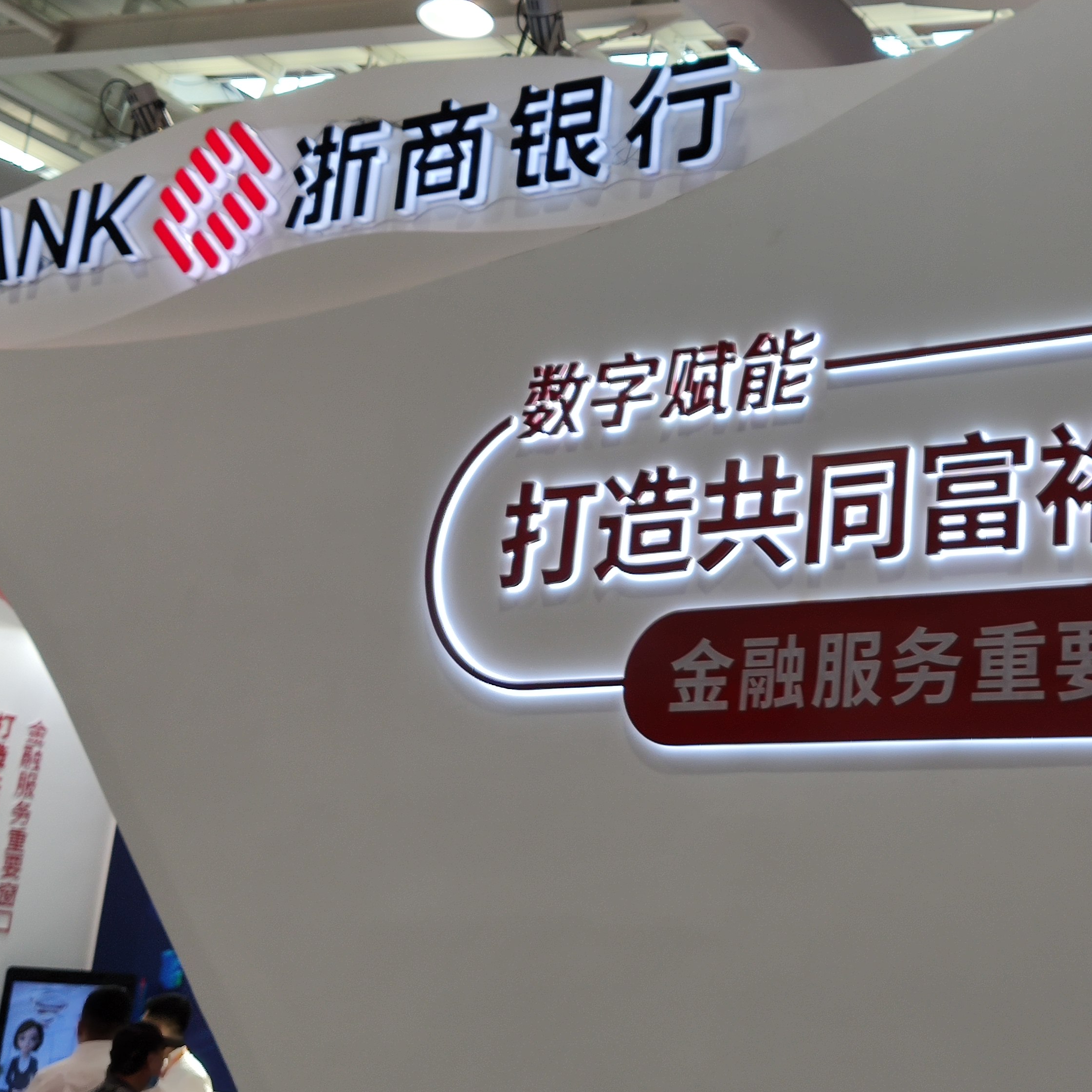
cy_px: 377
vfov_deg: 32.6
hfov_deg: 32.0
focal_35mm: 52
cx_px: 849
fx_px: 1856
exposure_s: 1/195
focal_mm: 4.75
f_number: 1.75
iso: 112
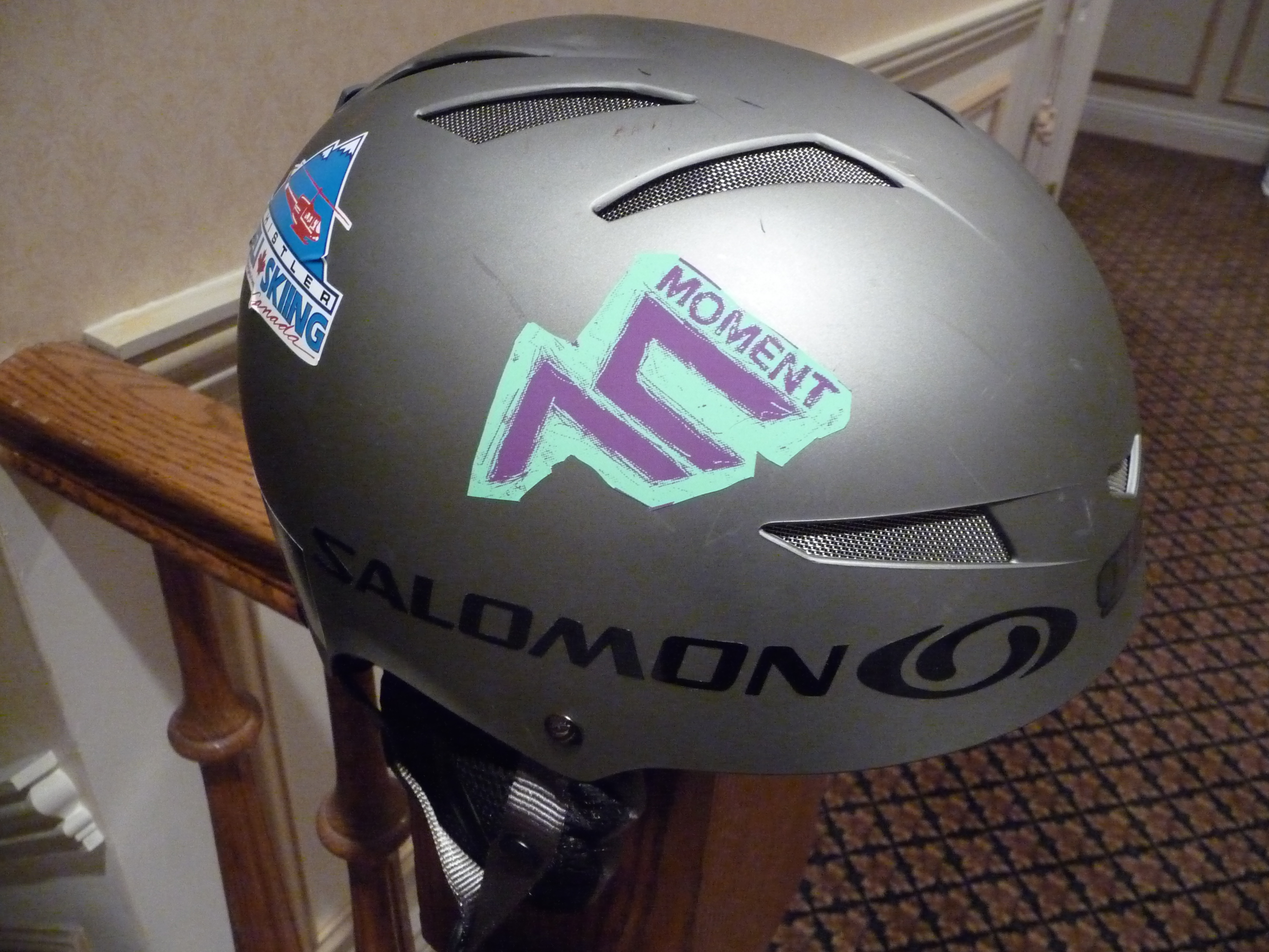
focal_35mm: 28
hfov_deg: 63.4
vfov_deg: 49.7
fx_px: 1026
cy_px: 476
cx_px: 634
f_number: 3.3
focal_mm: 4.7
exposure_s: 1/30
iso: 800
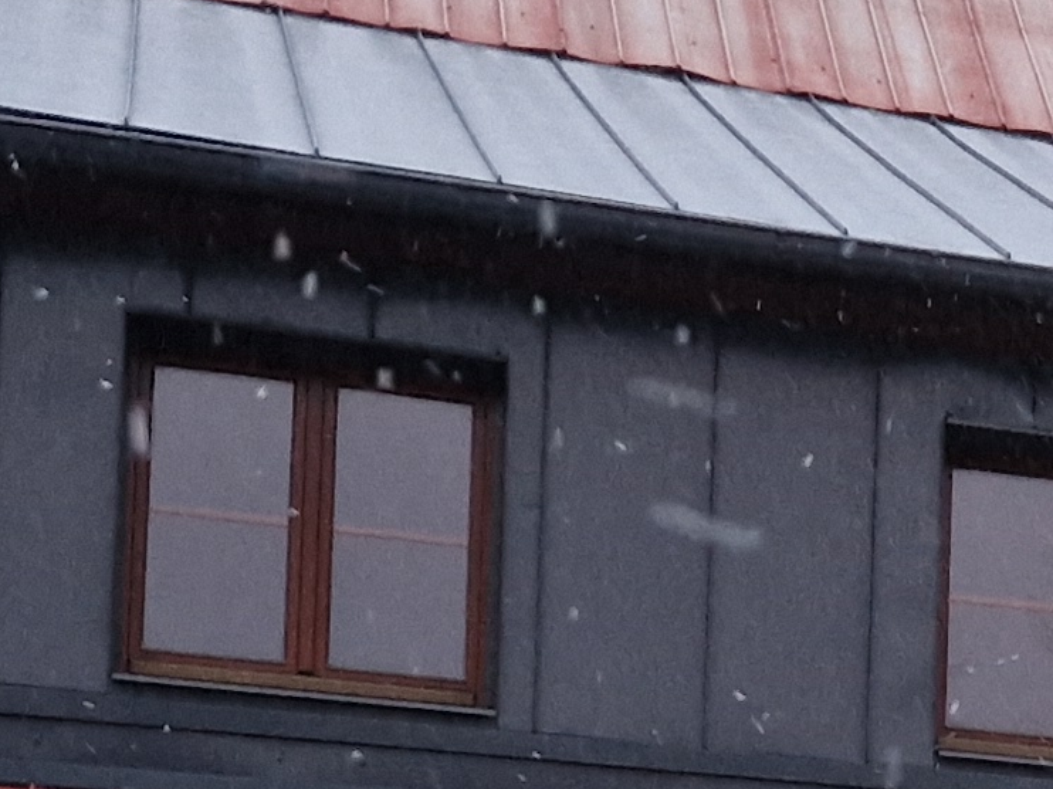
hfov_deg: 14.0
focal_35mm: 124
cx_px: 1940
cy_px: 1192
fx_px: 3771
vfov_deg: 11.4
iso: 50
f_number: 1.8
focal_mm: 5.4
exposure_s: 1/100
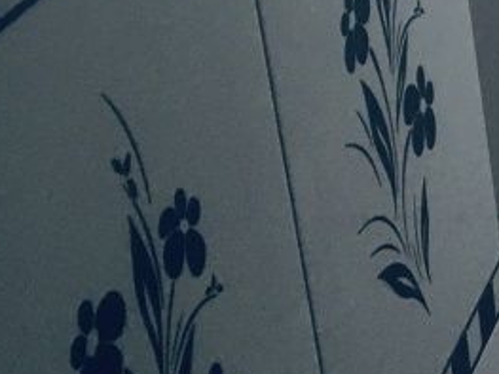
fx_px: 2032
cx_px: 1161
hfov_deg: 11.7
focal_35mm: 141
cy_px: 6
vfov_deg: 10.4
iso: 40
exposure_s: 1/30
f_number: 2.2
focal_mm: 4.15
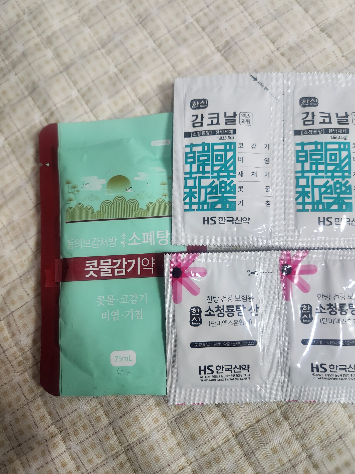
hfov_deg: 58.9
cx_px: 178
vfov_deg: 73.9
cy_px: 237
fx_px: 314
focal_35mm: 23
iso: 320
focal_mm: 5.4
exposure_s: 1/120
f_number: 1.8
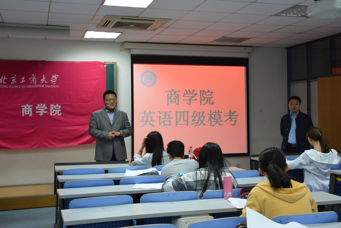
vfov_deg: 33.1
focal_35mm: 40
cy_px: 114
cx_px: 170
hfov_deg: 47.9
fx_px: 384
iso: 1000
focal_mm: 27
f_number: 4
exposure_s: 1/25
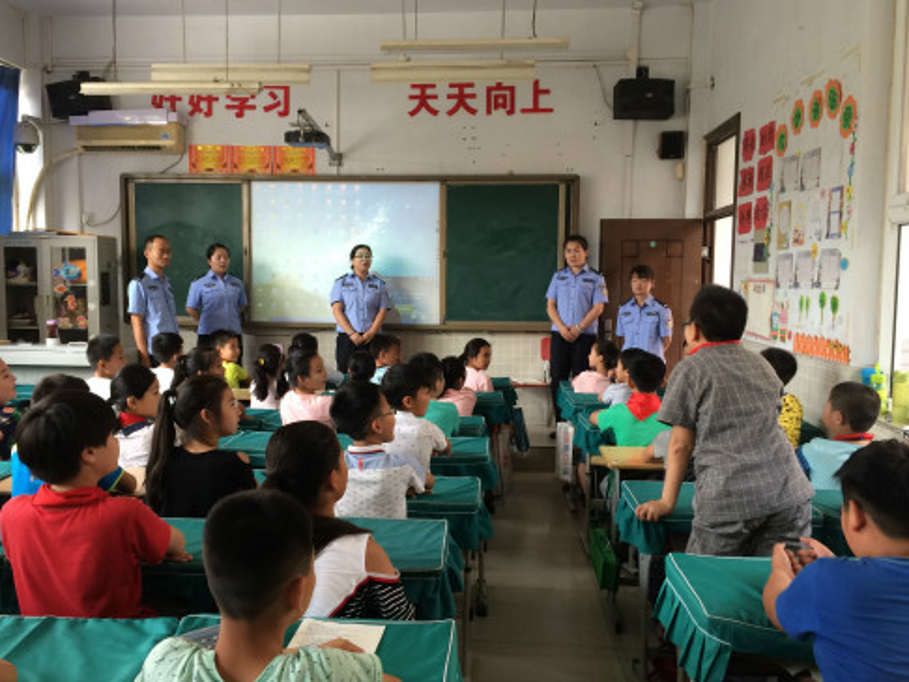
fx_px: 814
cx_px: 428
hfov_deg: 58.3
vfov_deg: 45.5
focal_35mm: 31
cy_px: 346
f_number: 2.2
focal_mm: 4.15
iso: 40
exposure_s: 1/33
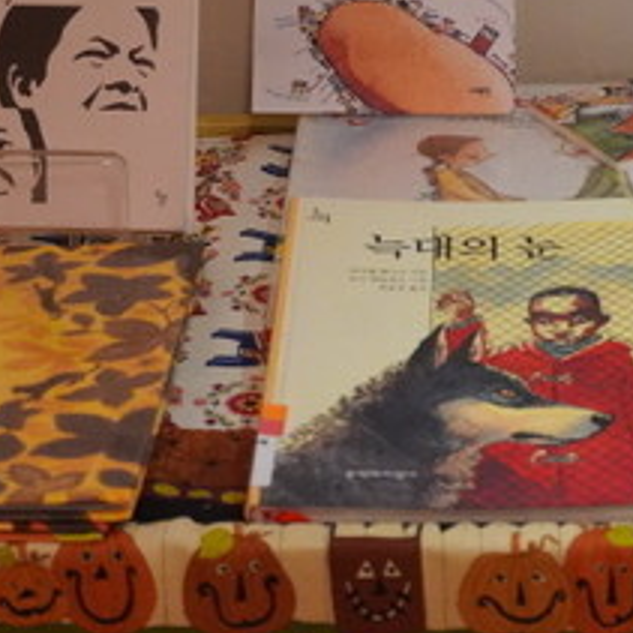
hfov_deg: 15.4
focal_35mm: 112
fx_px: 2321
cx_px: 543
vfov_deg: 15.5
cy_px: 150
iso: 6400
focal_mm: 31
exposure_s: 1/160
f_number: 5
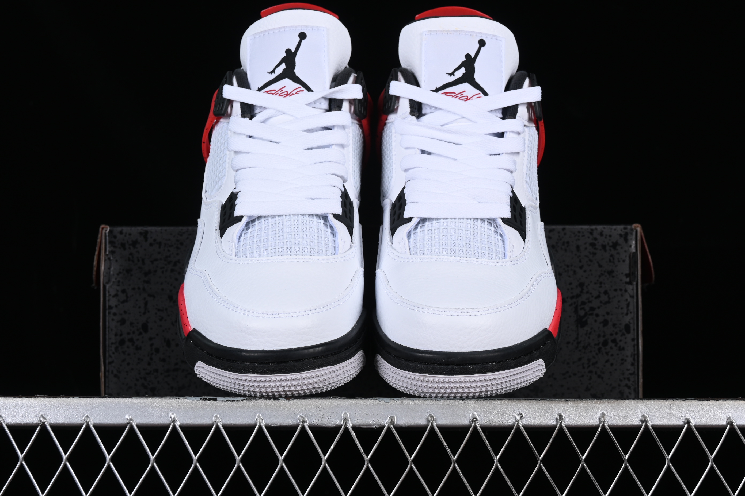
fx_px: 1552
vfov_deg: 18.2
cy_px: 248
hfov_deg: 27.0
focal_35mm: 75
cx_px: 372
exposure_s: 1/80
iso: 160
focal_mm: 50
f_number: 9
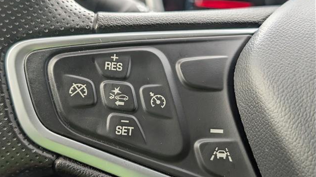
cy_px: 105
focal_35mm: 54
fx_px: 452
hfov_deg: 38.5
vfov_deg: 22.2
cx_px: 158
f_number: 1.68
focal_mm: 6.9
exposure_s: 1/588
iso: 526
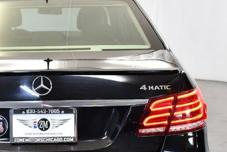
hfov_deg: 29.0
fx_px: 429
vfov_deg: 20.0
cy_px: 111
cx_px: 48
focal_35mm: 68
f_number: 3.5
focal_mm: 18
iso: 1400
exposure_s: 1/125
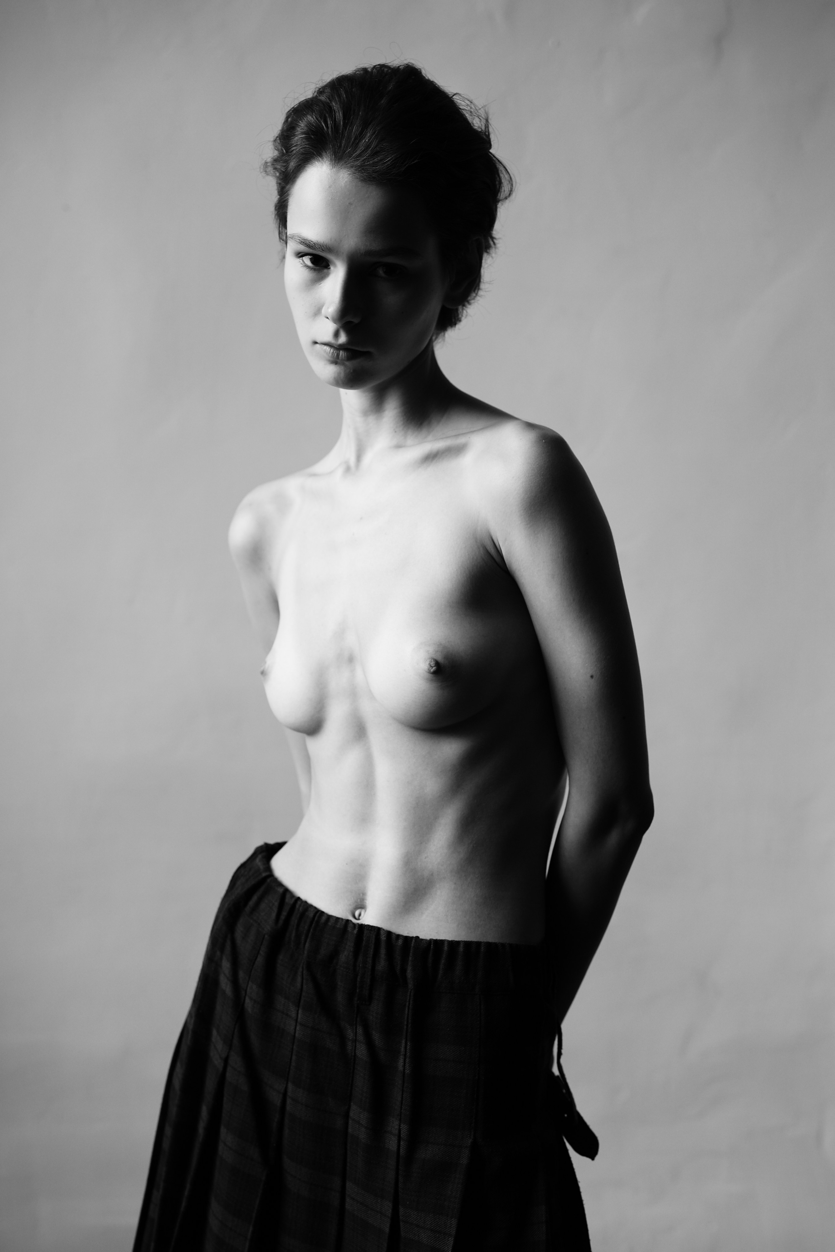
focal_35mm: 50
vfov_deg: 39.6
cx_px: 418
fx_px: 1739
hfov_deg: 27.0
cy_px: 626
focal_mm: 50
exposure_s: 1/100
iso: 640
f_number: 2.8
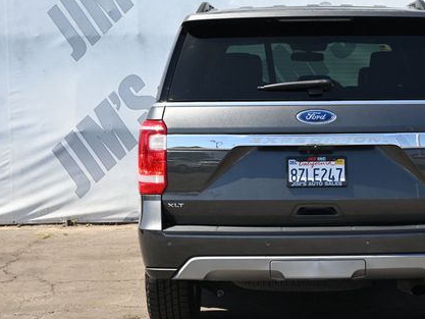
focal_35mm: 91
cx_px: 314
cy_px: 154
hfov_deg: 21.4
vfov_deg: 16.3
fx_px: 1114
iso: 250
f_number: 5.6
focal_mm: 41
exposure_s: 1/250
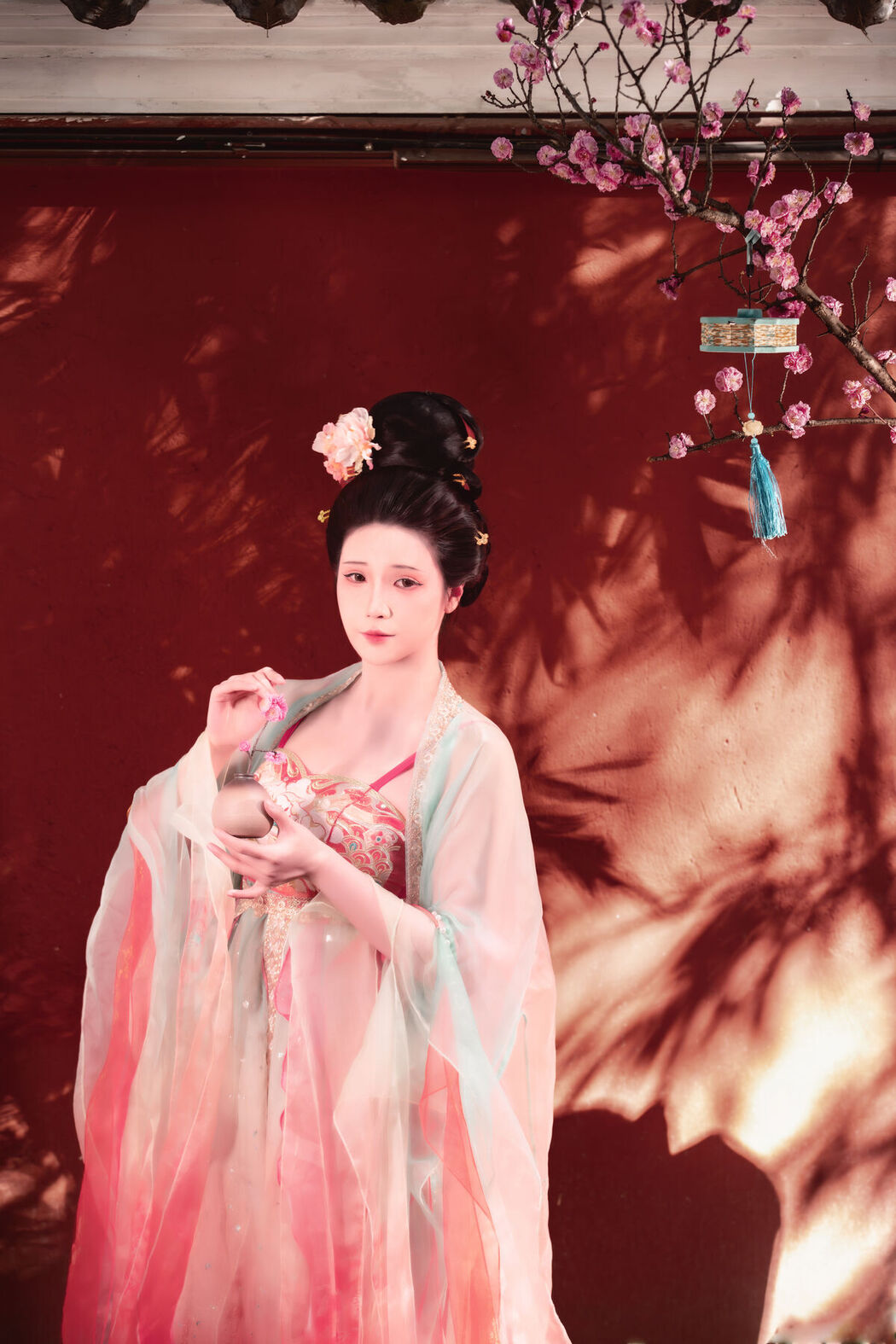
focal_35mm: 110
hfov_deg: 12.5
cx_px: 448
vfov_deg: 18.6
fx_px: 4106
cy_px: 672
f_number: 4.5
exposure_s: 1/200
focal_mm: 110
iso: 800
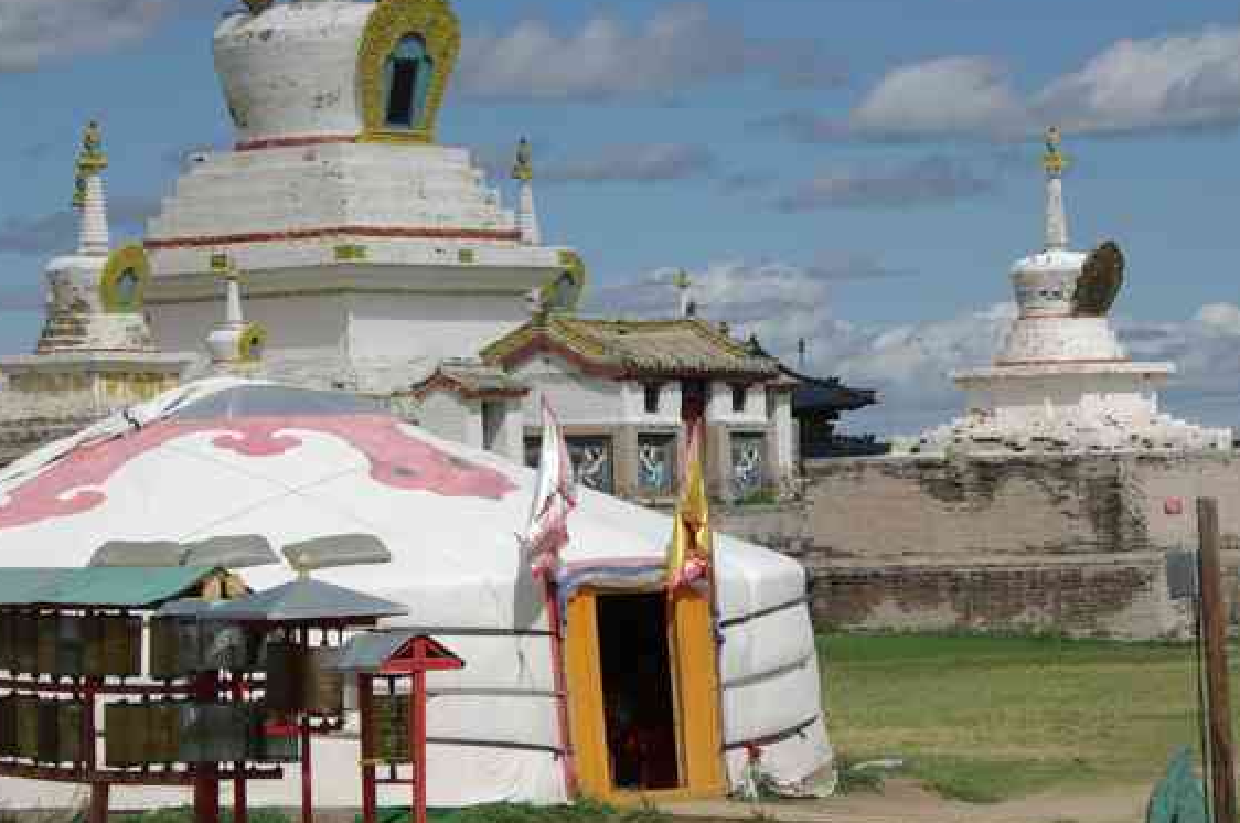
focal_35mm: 174
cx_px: 472
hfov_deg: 11.8
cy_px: 384
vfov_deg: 7.9
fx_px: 5981
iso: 100
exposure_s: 1/500
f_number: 9.5
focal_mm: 65
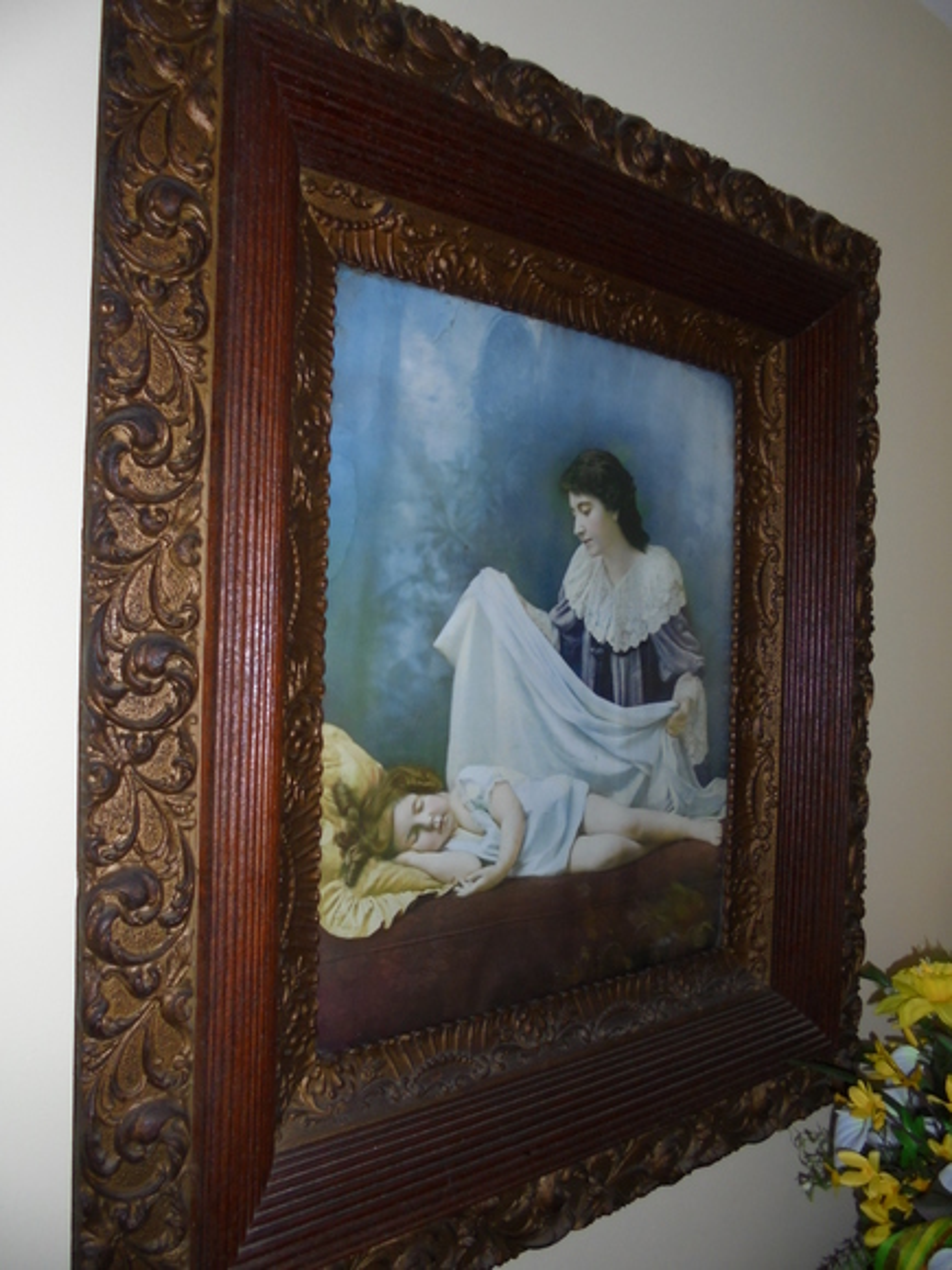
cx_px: 476
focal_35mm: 26
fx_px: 953
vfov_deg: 67.3
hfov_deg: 53.1
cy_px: 635
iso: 200
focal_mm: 4.6
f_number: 3.5
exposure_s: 1/30
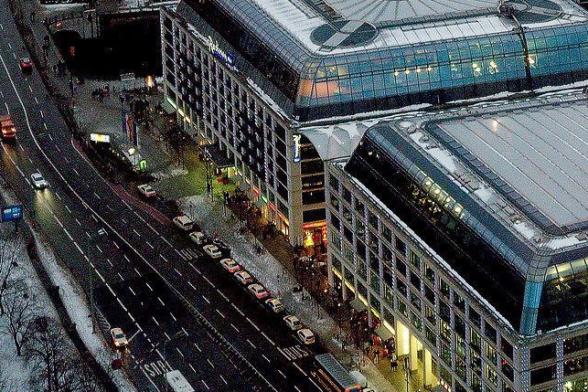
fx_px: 2499
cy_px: -326
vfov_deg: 8.6
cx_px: 719
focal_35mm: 153
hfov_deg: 13.0
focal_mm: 27
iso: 1600
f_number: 2.8
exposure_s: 1/60
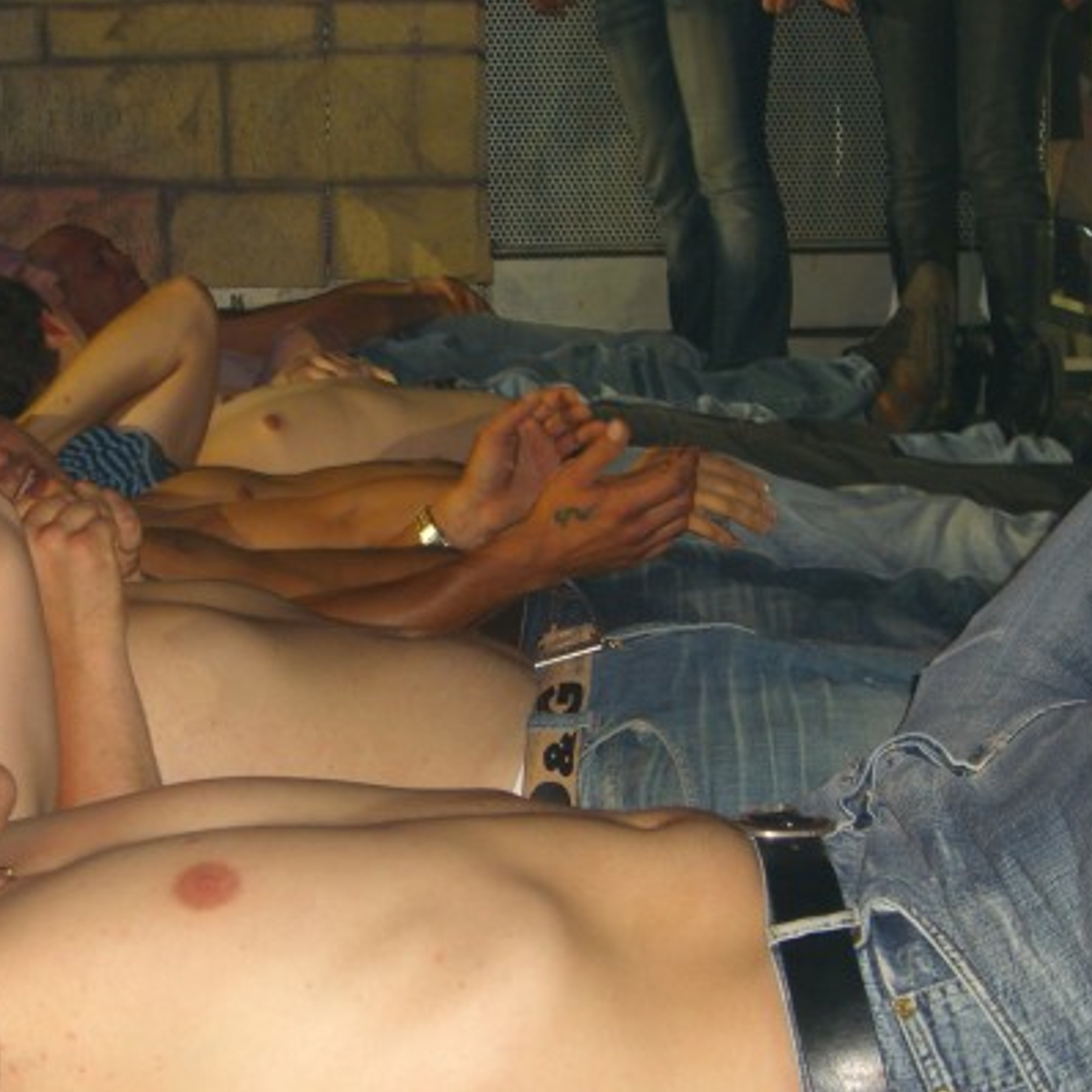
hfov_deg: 22.6
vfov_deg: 22.8
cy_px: 527
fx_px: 2712
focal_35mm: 76
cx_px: 348
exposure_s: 1/60
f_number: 3.6
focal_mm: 11.8
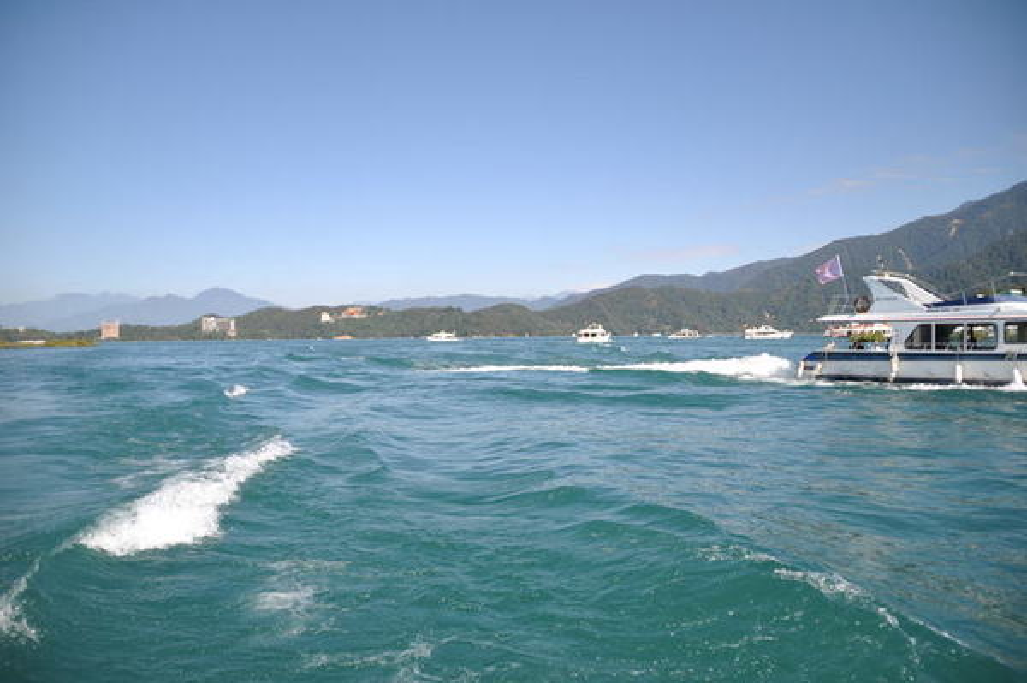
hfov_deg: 67.4
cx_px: 514
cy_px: 342
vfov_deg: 47.9
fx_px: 770
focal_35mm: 27
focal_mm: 18
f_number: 3.5
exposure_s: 1/1000
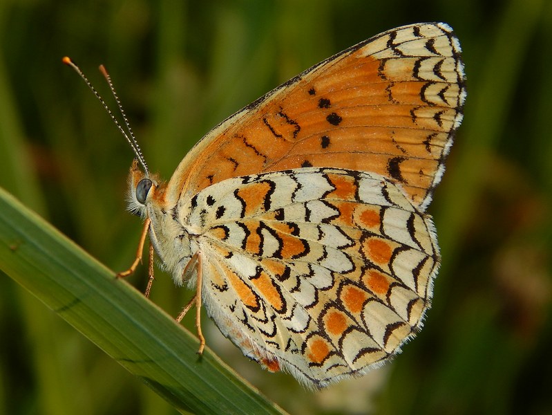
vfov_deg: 12.9
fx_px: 1835
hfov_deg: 17.1
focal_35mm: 115
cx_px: 276
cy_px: 208
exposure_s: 1/400
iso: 125
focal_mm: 20.5
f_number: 9.2
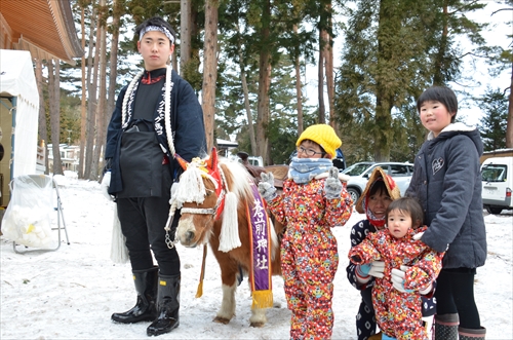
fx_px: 533
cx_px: 256
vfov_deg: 35.3
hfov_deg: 51.4
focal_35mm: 38
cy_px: 170
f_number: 6.3
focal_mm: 25
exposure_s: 1/160
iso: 560
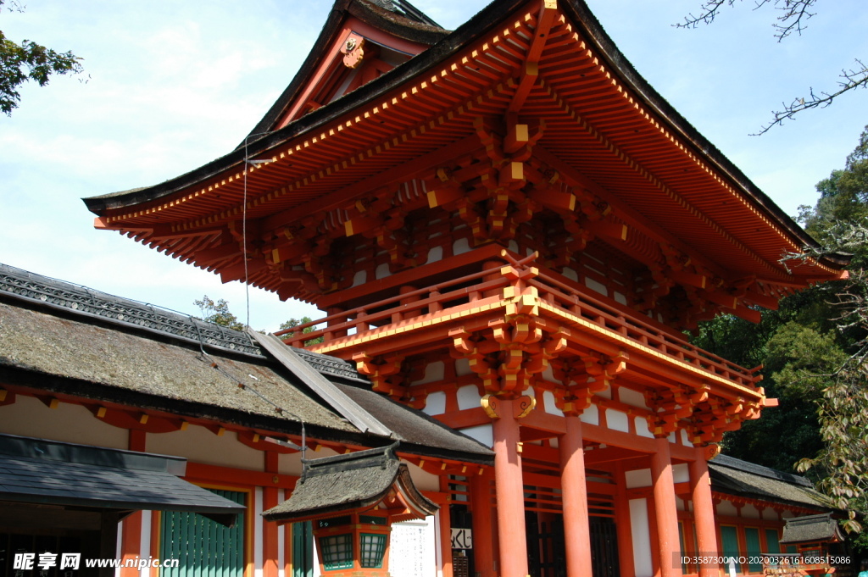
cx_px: 434
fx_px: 867
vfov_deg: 36.8
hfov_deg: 53.2
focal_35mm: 36
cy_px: 288
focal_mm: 24
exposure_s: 1/250
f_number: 8
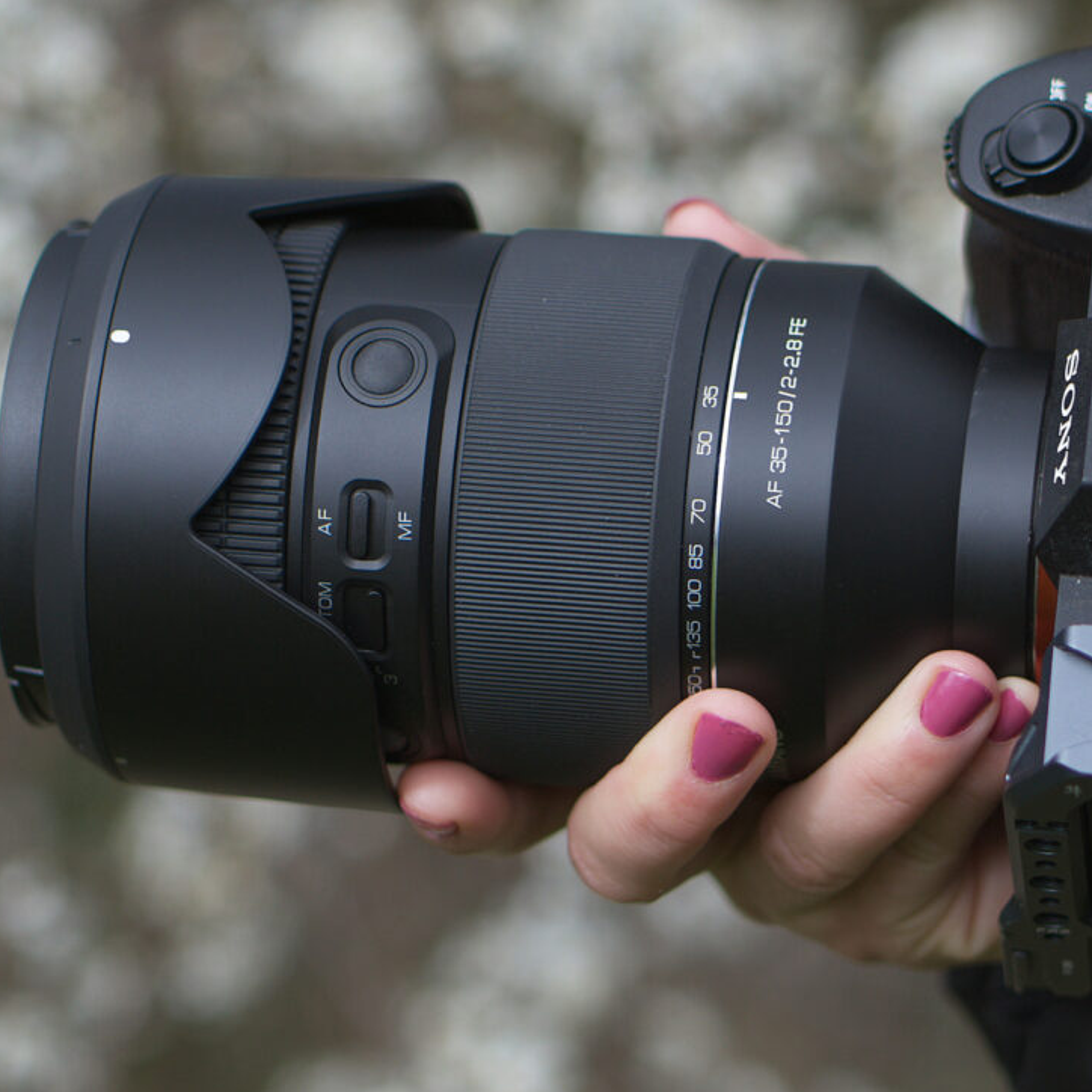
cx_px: 599
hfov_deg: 12.4
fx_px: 5032
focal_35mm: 141
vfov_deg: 12.4
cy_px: 479
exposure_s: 1/2500
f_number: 2
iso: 100
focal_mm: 50
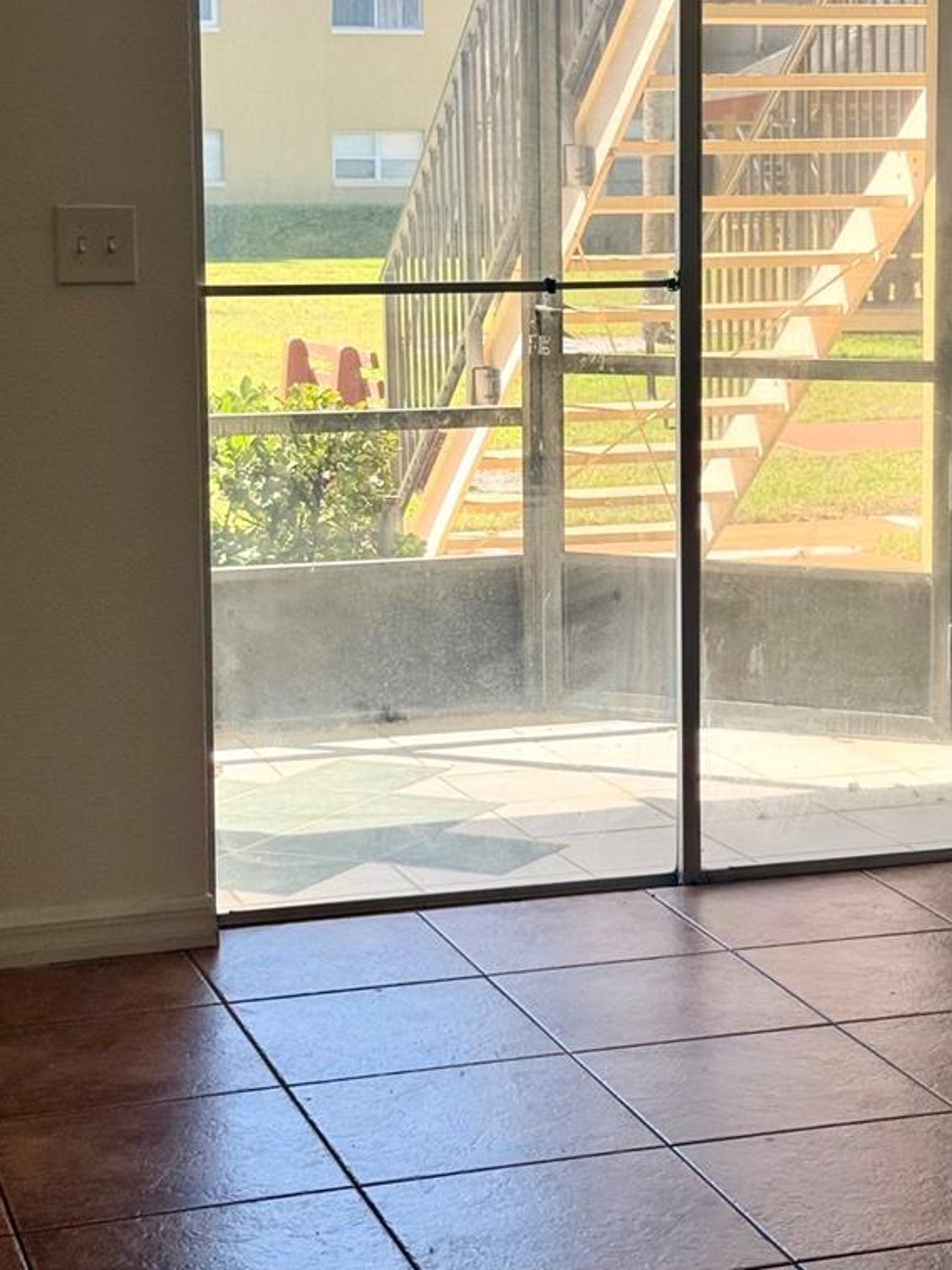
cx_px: 608
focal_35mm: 76
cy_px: 506
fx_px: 2788
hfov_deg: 19.3
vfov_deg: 25.6
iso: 64
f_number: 1.78
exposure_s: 1/675
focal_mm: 6.76
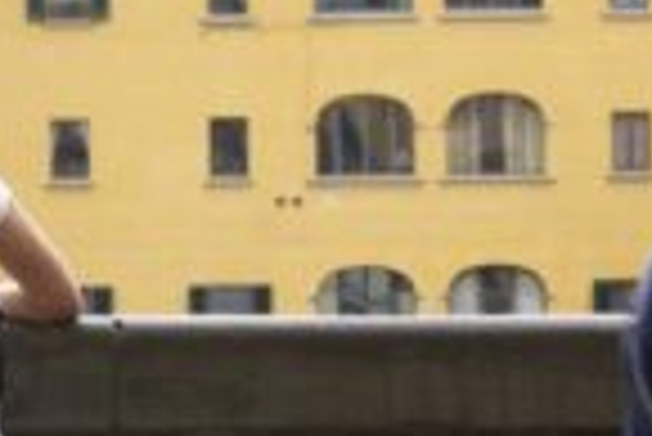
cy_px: 414
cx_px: 72
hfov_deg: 7.3
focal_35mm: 280
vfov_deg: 4.9
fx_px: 5077
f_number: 5.6
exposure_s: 1/80
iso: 125
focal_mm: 45
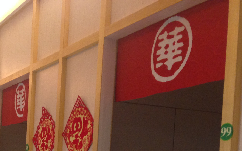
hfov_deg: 27.9
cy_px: 184
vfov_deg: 17.5
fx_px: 468
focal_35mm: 71
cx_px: 25
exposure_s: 1/20
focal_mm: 4.12
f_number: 2.4
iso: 160
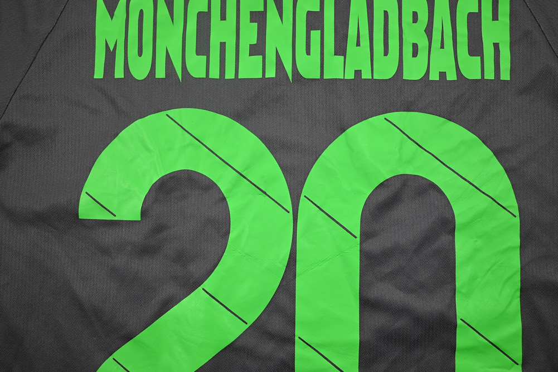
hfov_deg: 61.9
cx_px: 279
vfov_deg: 43.6
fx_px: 465
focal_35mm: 30
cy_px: 186
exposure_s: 1/125
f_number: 4.8
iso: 200
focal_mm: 30
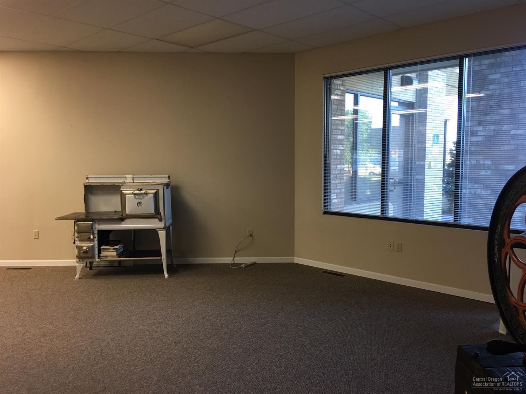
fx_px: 441
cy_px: 197
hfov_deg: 61.7
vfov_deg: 48.2
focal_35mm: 29
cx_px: 263
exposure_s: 1/15
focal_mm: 4.15
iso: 50
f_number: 2.2
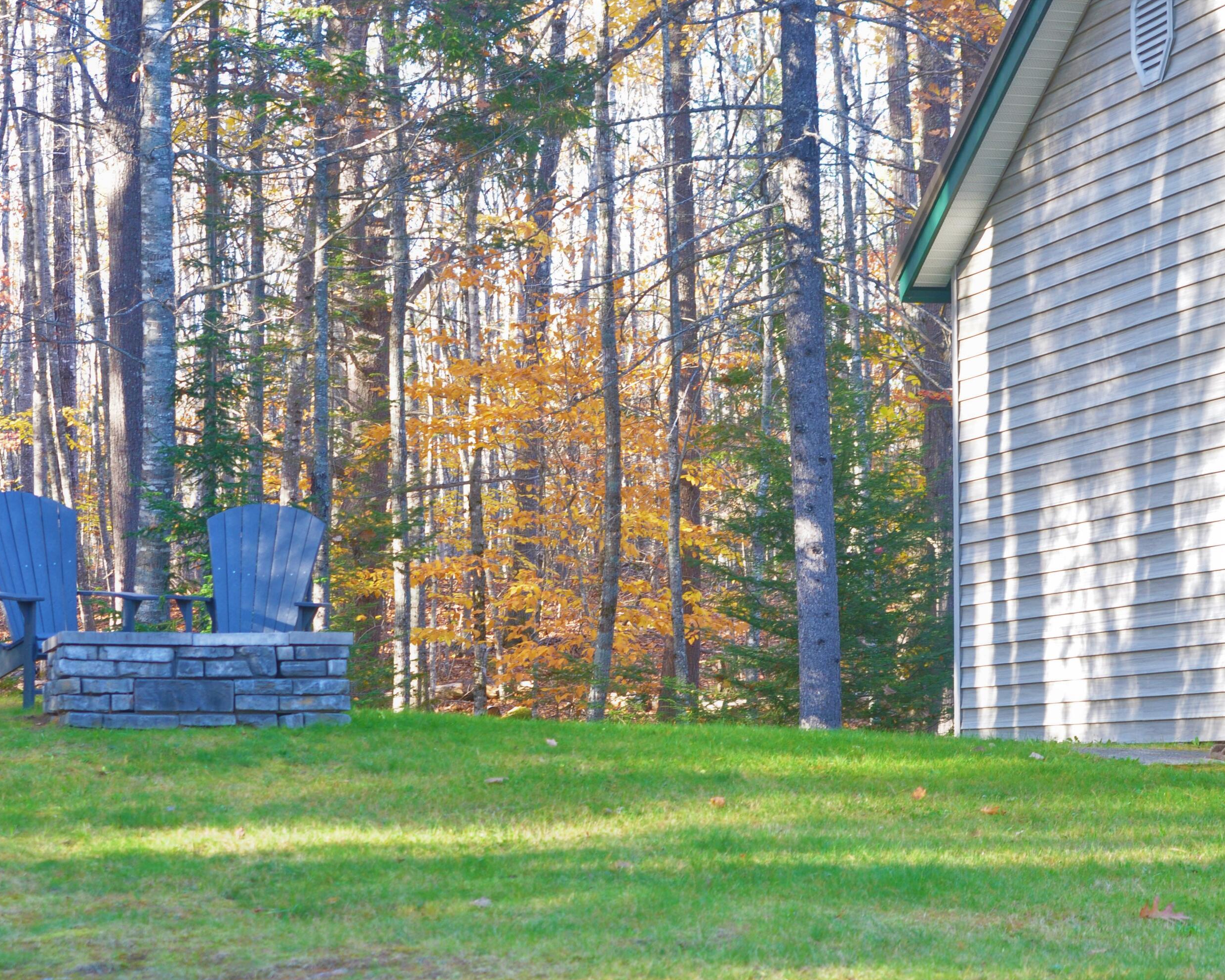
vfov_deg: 13.0
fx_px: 4315
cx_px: 619
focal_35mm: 119
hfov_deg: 16.2
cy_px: 491
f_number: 7.1
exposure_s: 1/30
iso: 400
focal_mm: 70
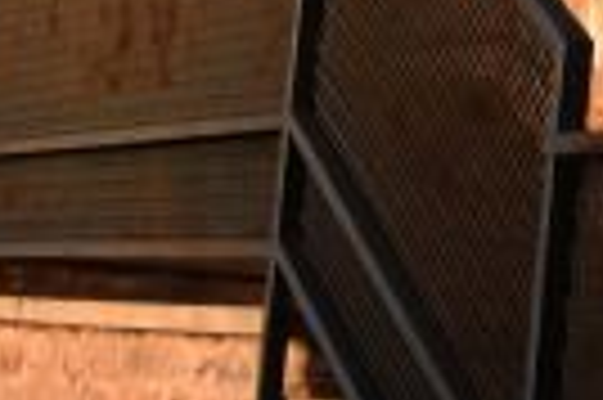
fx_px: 3463
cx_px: 1251
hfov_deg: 9.3
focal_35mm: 207
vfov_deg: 6.3
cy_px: -544
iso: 1600
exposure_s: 1/800
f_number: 14
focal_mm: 18
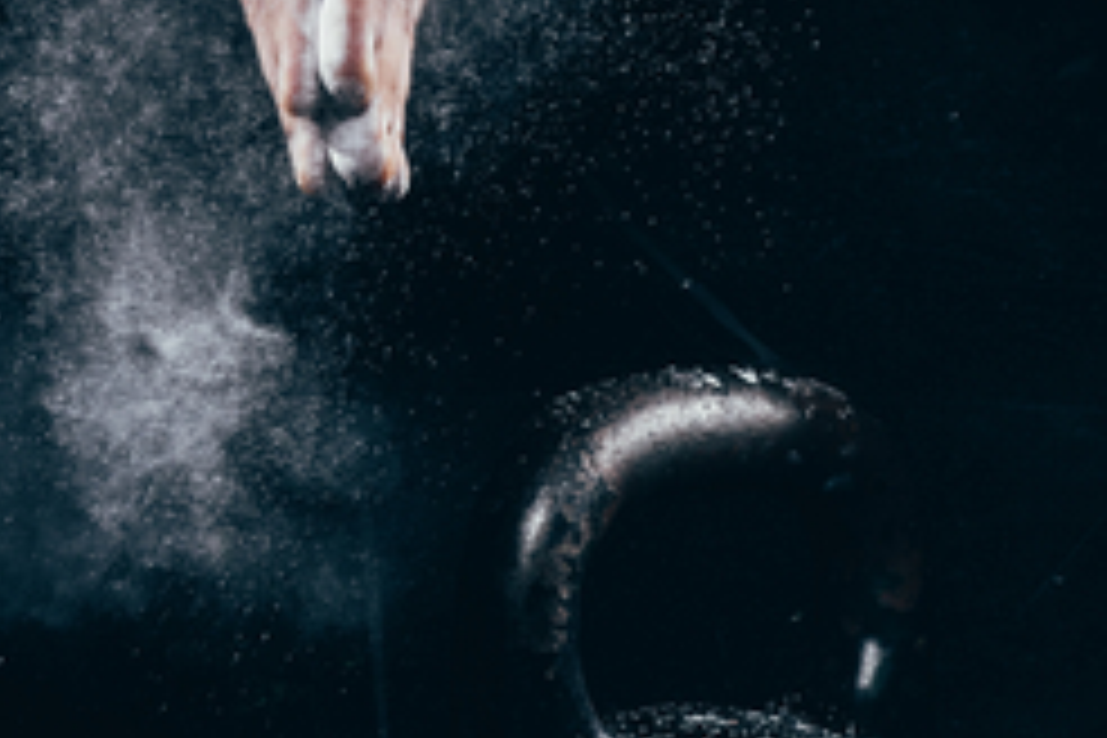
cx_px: 335
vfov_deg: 3.2
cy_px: 236
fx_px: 13098
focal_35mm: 426
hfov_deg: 4.8
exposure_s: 1/160
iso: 100
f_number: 18
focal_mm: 105
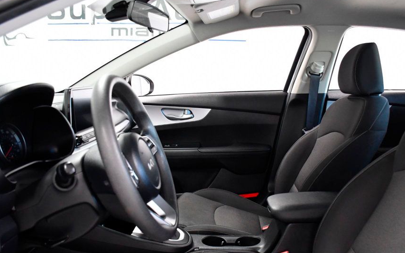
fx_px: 364
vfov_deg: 38.2
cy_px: 147
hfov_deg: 58.1
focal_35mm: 33
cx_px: 219
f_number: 4.5
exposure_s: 1/160
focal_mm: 18
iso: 2500
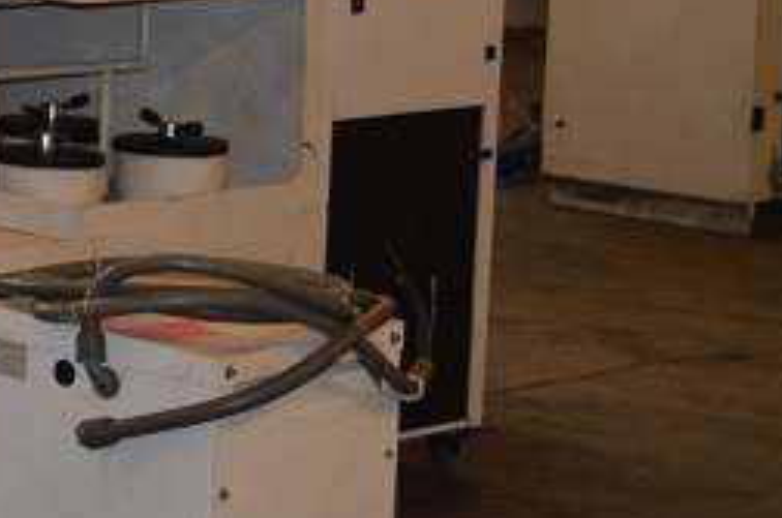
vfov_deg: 9.5
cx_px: -635
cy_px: -102
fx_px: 3079
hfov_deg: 13.1
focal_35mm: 142
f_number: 4
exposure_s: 1/60
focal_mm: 24
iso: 400
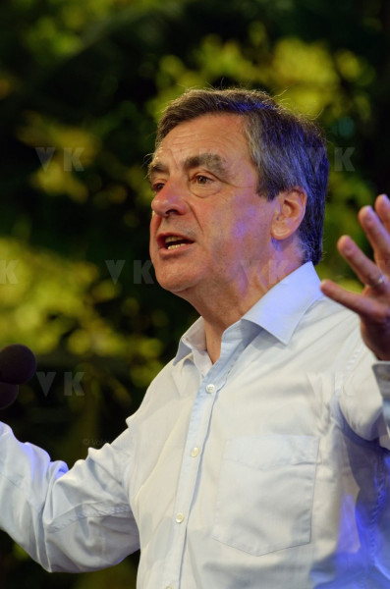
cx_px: 195
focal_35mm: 300
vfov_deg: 6.9
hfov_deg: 4.6
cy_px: 294
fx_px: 4900
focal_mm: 200
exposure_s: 1/250
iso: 800
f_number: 5.6
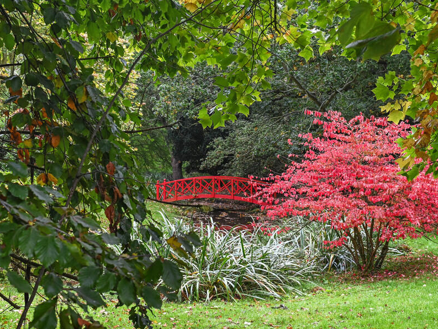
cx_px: 209
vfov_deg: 23.7
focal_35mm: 62
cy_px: 171
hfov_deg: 31.2
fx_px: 785
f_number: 8
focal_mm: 50
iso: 400
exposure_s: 1/30
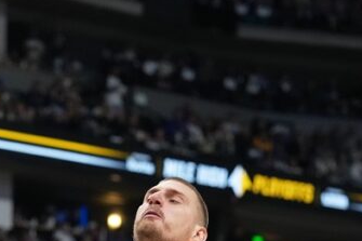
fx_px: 2613
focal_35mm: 260
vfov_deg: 5.2
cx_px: -68
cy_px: 347
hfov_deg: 7.9
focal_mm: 85
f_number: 3.2
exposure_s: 1/1250
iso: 3200
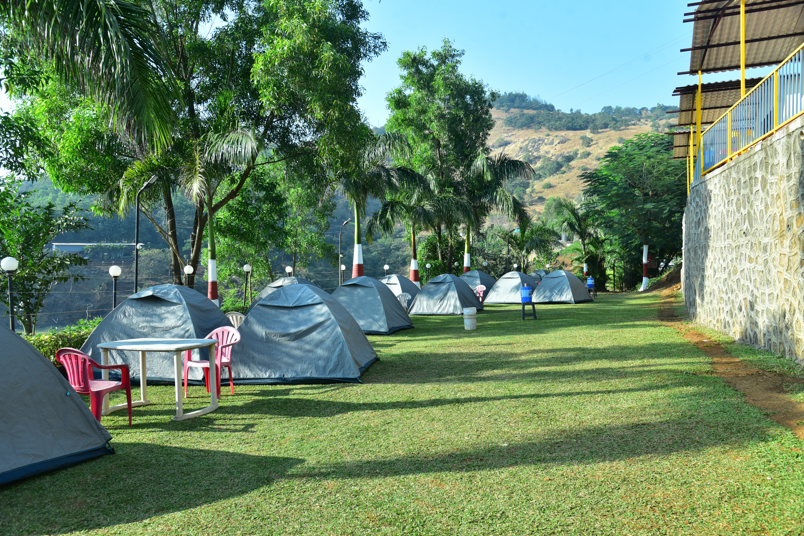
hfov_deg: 61.9
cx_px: 402
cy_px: 268
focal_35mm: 30
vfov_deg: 43.6
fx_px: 670
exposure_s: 1/160
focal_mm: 30
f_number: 8
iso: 160
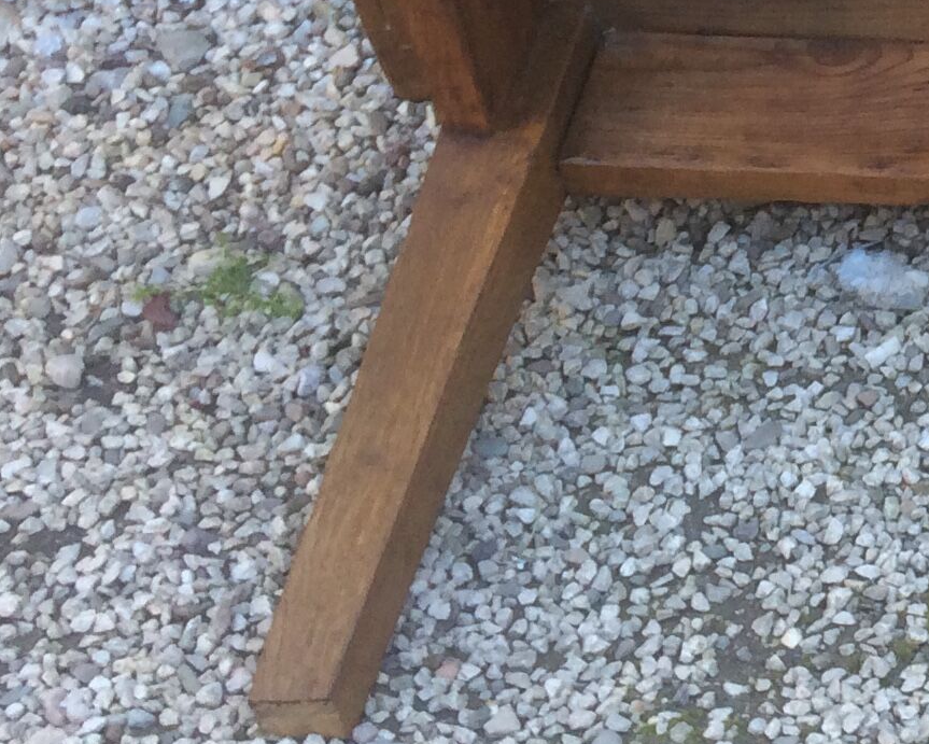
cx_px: 1634
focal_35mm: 107
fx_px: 2943
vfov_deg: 14.0
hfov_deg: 15.6
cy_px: -156
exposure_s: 1/100
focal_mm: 4.15
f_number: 2.2
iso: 50
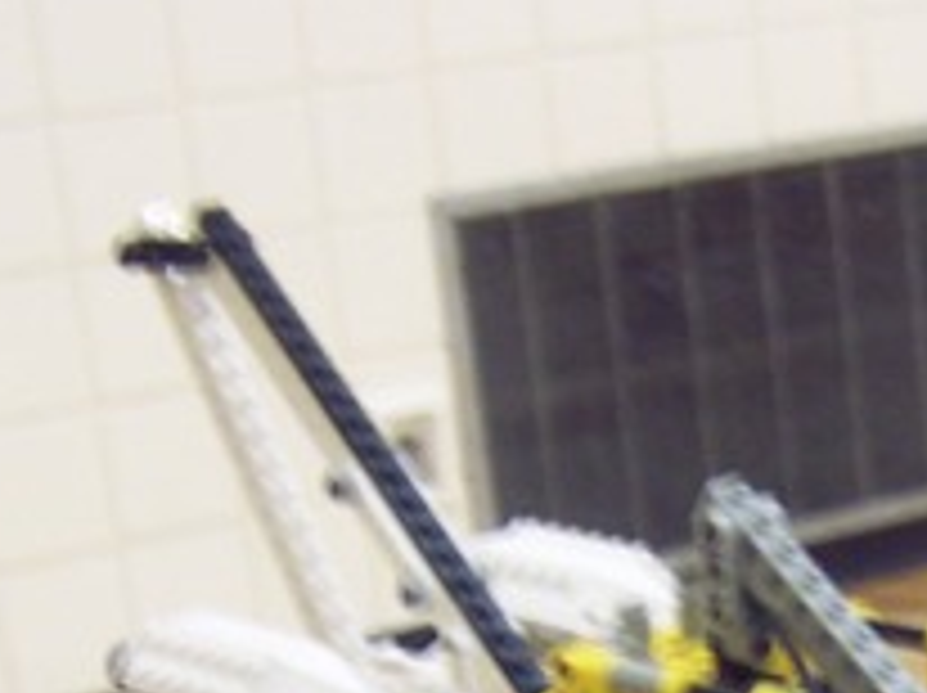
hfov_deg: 17.2
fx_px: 2996
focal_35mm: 112
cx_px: 936
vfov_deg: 12.6
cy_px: 986
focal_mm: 5.6
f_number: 2.8
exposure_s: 1/8
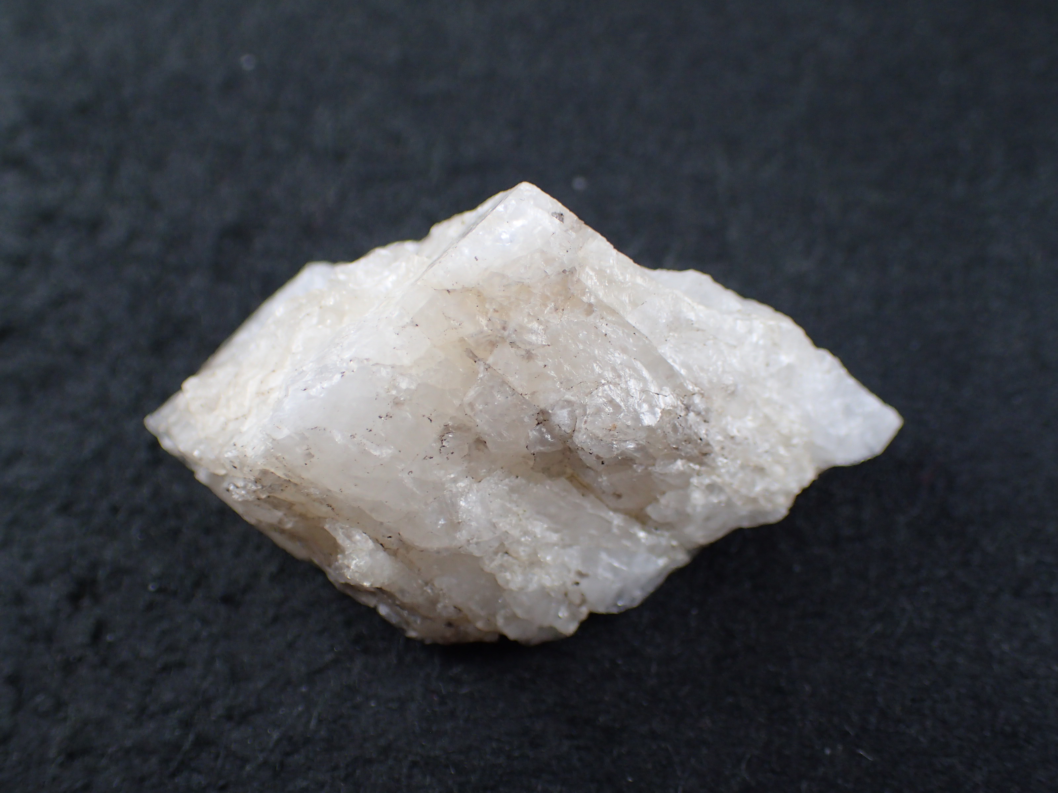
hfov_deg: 43.9
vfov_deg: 33.6
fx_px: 1314
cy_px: 396
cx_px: 529
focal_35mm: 43
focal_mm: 7.86
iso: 200
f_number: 2.9
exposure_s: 1/160
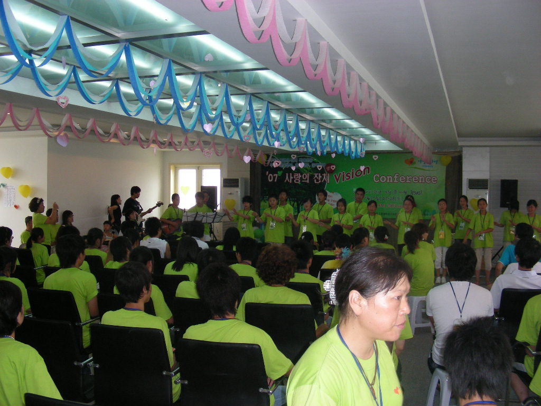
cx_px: 270
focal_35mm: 38
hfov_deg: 49.0
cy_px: 203
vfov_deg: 37.7
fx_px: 594
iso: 154
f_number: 3.5
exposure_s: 1/60
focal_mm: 6.3
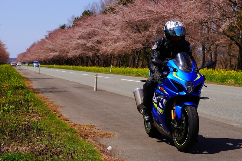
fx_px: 329
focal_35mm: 49
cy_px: 80
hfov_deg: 40.4
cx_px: 121
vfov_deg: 27.5
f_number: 5.6
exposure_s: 1/800
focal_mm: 49
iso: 100
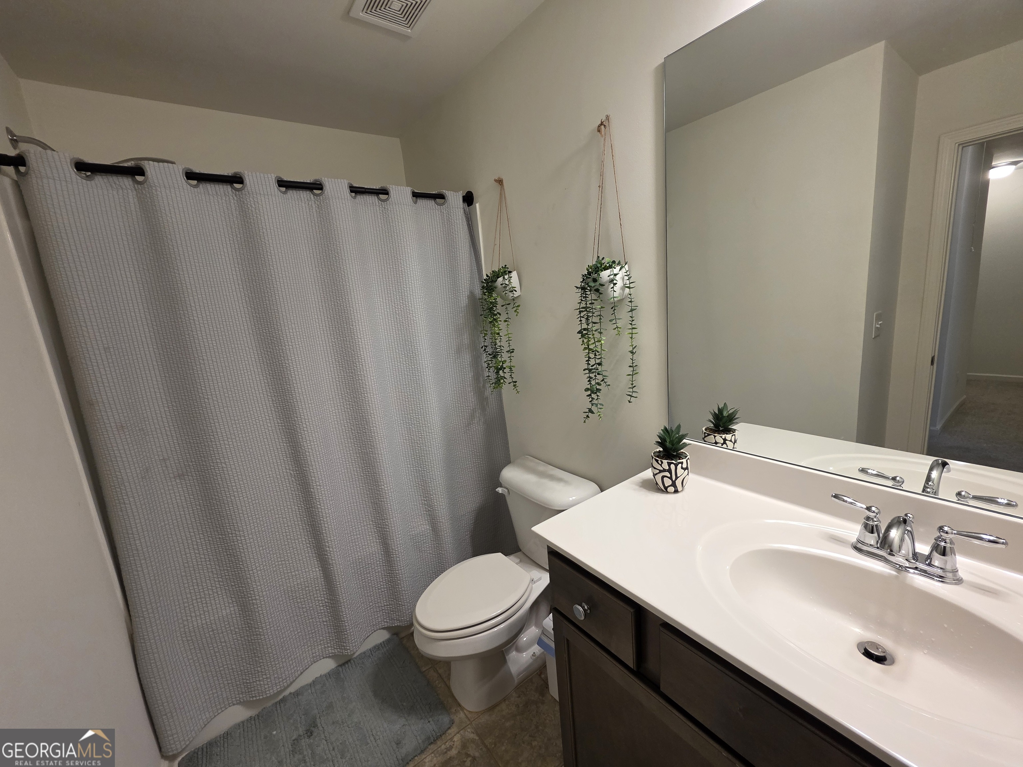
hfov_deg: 106.2
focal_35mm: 13
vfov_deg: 89.9
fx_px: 384
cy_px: 384
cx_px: 512
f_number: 1.9
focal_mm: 2.2
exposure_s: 1/120
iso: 200
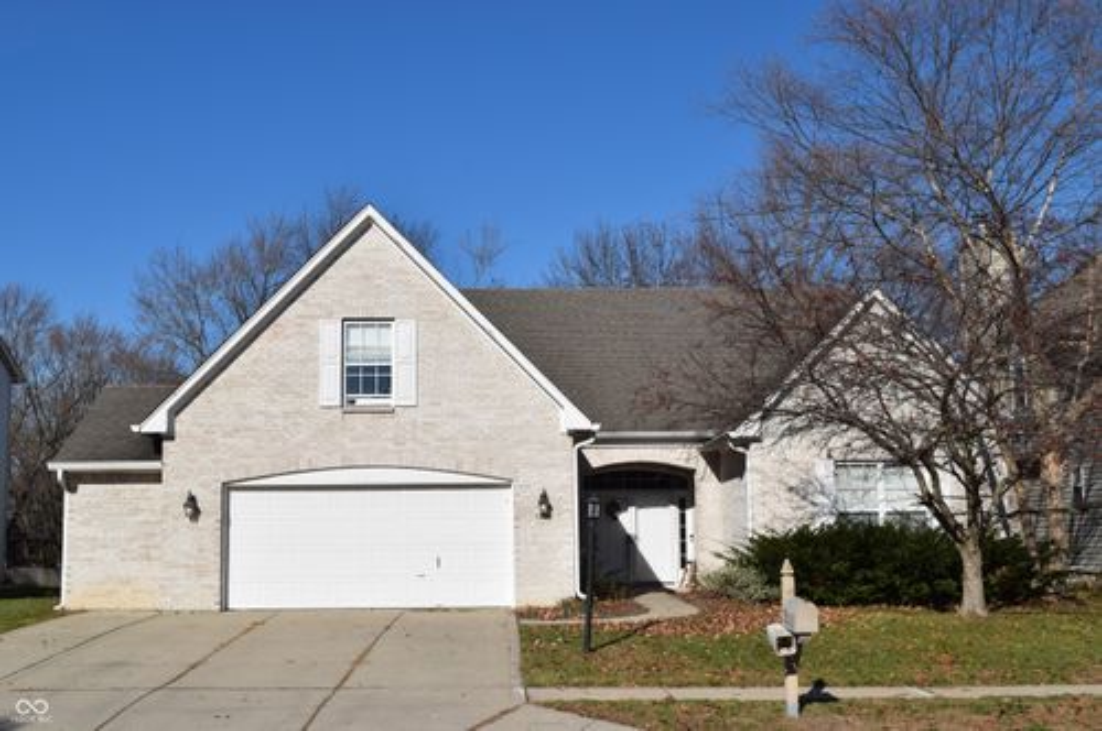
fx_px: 1284
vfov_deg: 31.8
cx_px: 551
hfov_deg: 46.5
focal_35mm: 42
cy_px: 366
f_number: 13
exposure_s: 1/640
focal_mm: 28
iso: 200
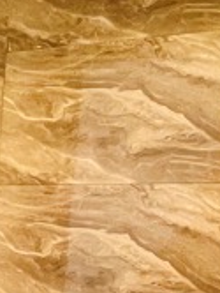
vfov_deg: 23.3
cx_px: -320
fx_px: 676
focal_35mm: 80
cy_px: 300
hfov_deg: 13.3
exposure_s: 1/50
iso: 160
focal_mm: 1.57
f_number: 1.8
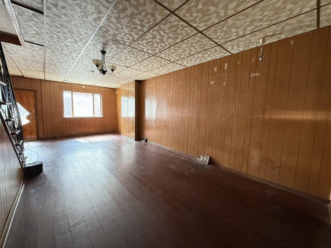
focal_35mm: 14
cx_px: 166
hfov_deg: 102.1
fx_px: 134
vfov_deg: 85.7
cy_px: 124
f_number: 2.2
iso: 320
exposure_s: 1/84
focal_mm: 2.22
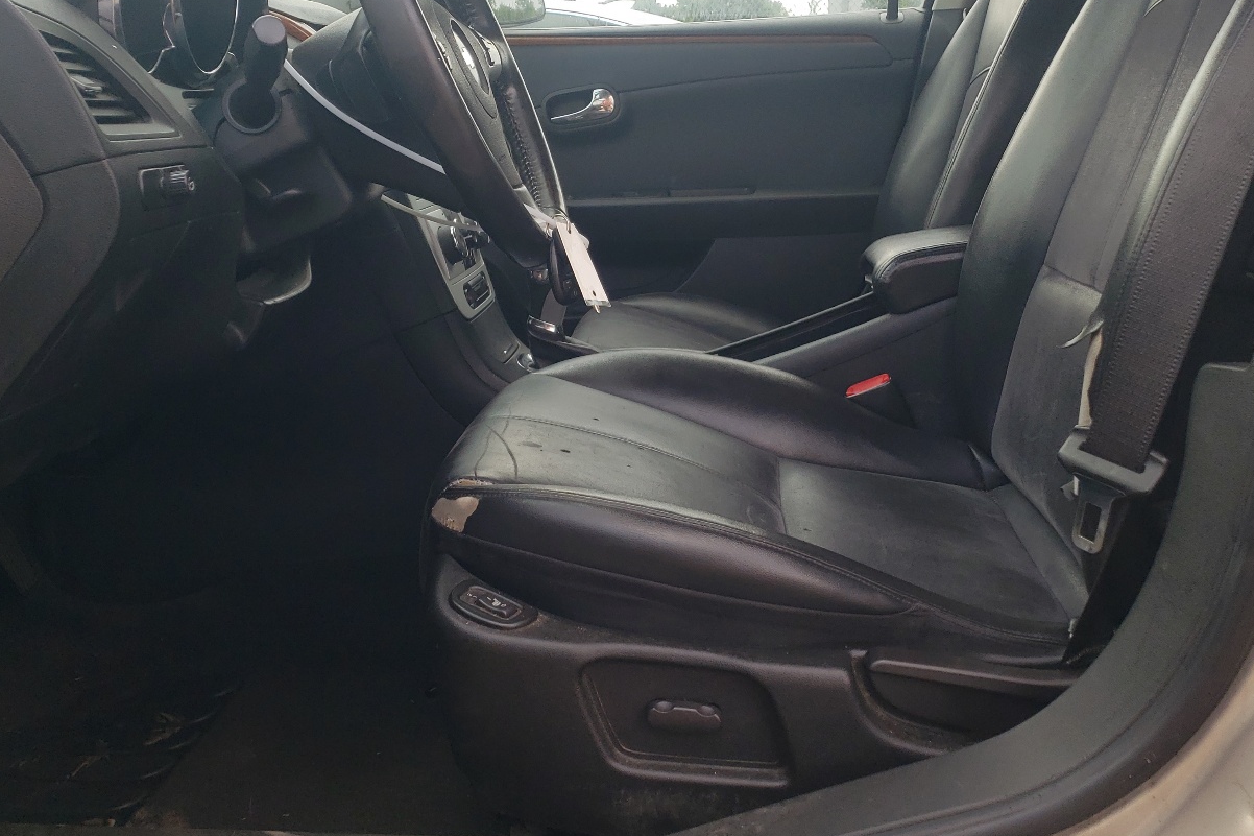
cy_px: 295
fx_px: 1254
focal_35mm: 36
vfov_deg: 36.6
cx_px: 643
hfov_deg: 53.1
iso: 50
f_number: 1.5
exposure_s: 1/476
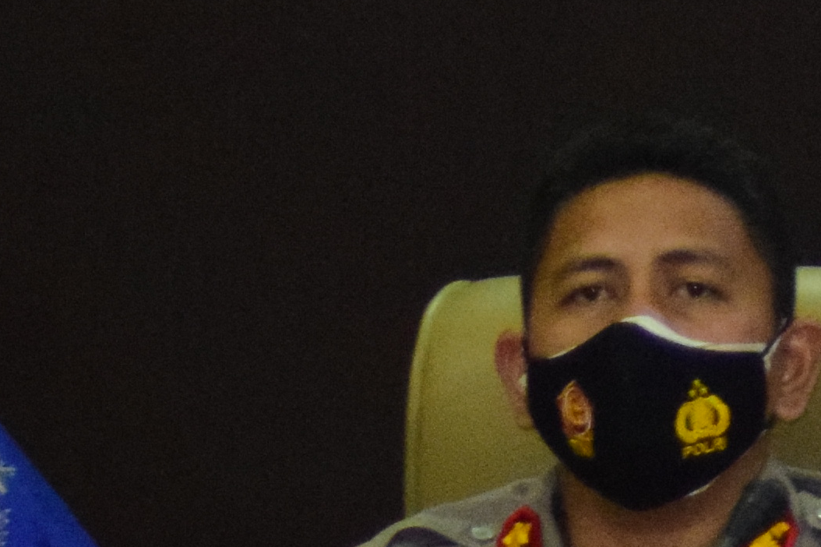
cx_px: 2014
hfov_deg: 3.4
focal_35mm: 598
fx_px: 13633
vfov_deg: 2.3
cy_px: 344
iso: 3200
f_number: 4
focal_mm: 70
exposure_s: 1/80
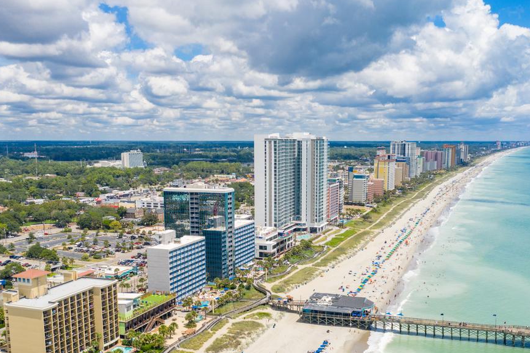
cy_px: 241
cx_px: 283
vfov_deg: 33.8
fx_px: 574
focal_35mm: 39
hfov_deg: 49.5
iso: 100
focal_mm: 10.3
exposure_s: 1/60
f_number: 4.5
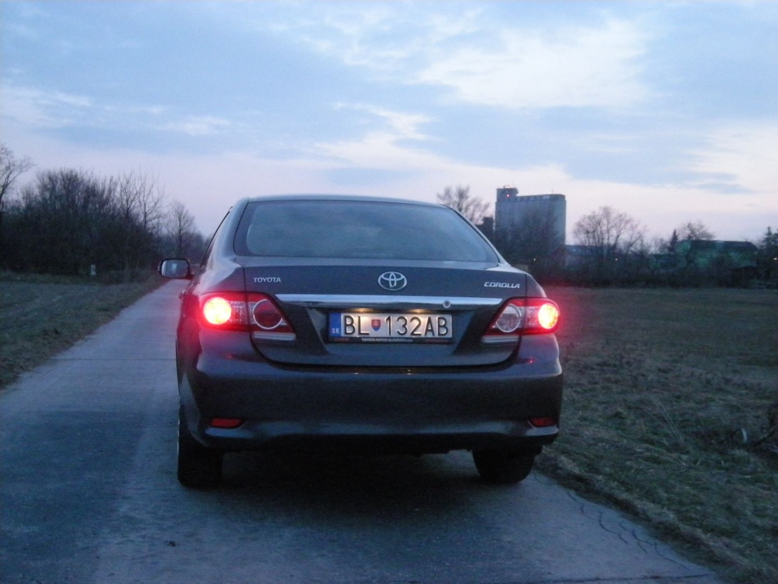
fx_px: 1101
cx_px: 389
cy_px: 292
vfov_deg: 29.7
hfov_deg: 38.9
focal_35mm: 49
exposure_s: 1/33.3
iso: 800
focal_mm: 7.9
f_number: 3.2
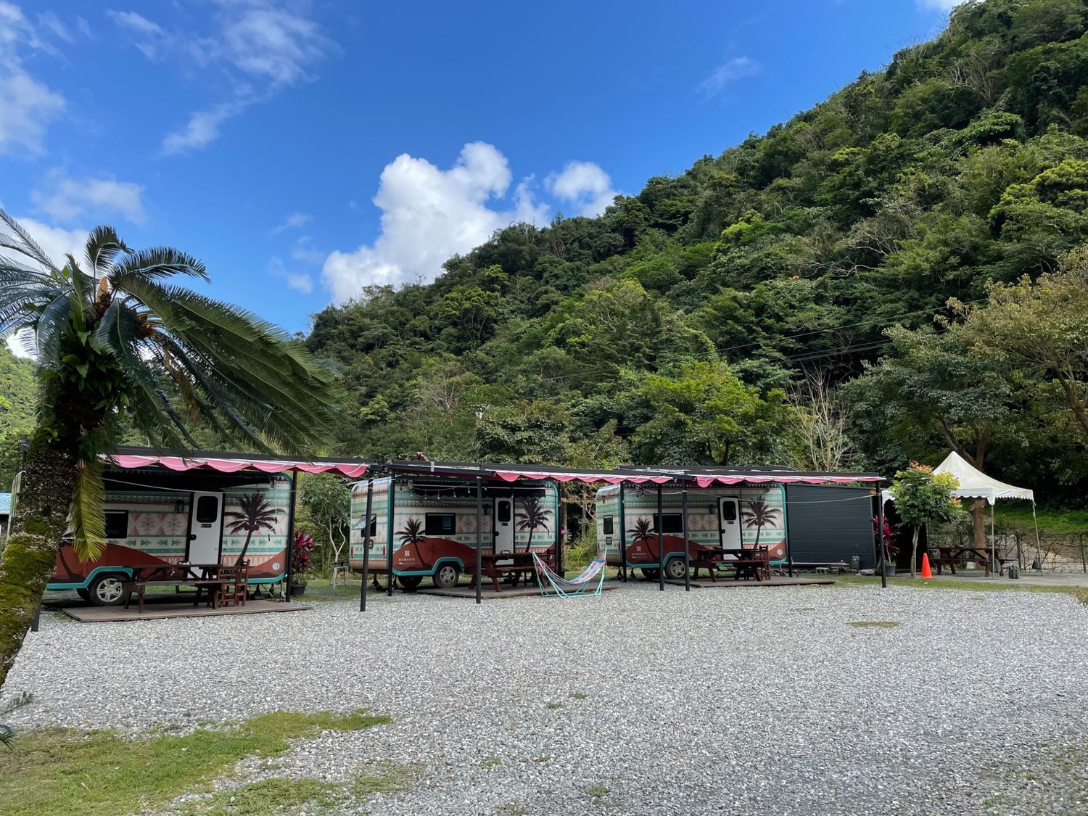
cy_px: 408
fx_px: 817
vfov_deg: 53.1
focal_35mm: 26
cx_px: 544
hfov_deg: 67.3
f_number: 1.6
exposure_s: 1/2053
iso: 32
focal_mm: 4.2
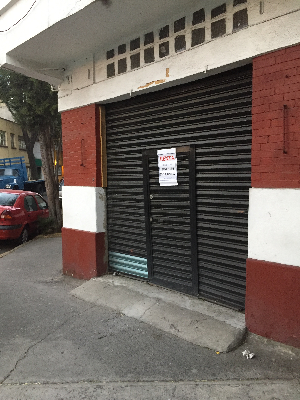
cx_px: 150
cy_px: 200
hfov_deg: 48.2
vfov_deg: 61.7
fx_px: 335
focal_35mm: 29
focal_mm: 4.15
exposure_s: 1/30
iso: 250
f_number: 2.2
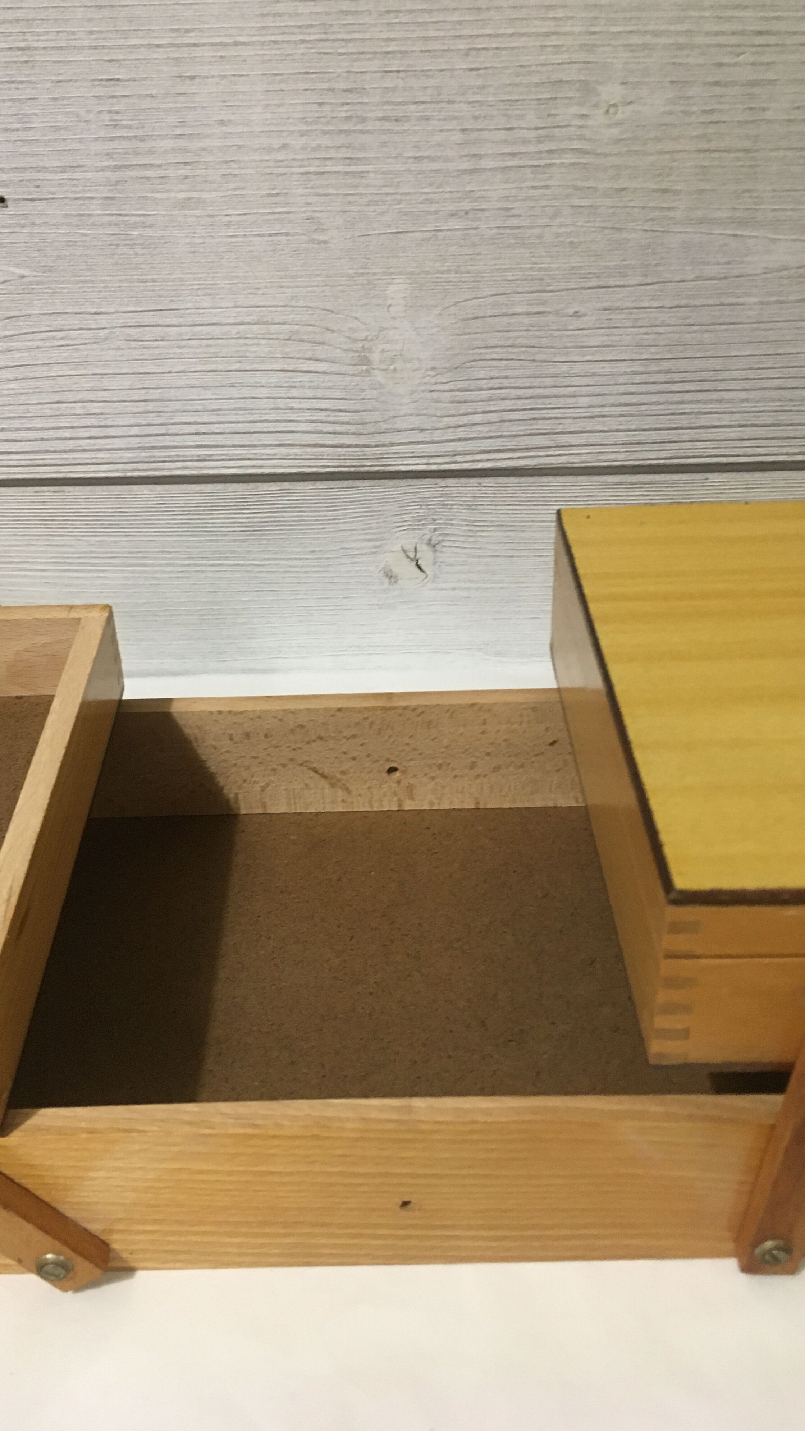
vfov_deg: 61.0
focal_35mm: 32
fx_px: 1214
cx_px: 351
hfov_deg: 36.6
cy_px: 713
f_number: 2.2
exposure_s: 1/33
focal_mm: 4.15
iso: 200
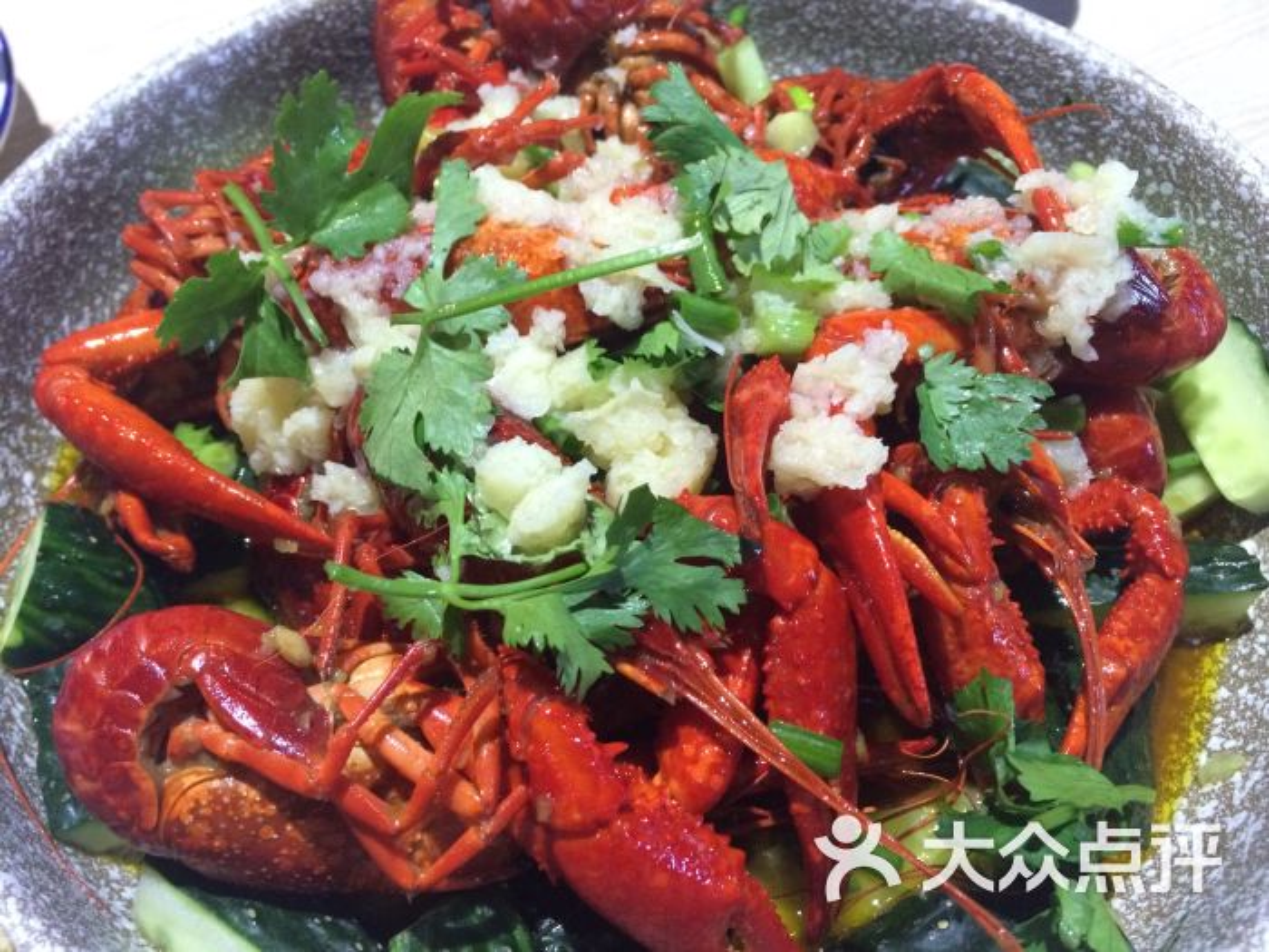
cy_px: 476
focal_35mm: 29
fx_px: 1063
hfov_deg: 61.7
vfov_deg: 48.2
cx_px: 634
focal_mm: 4.15
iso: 250
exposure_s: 1/25
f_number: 2.2
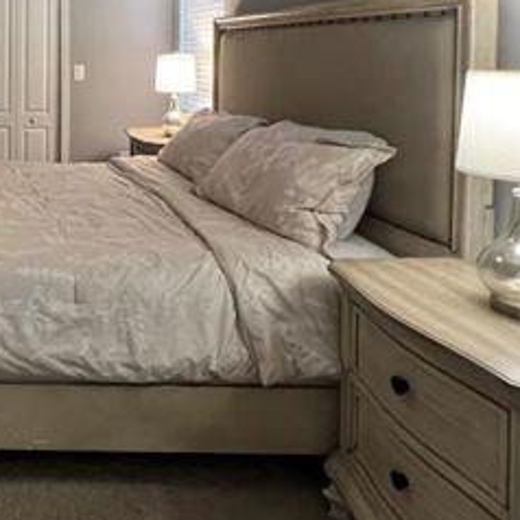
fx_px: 578
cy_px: 79
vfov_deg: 45.1
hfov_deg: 40.6
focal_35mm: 34
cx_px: -29
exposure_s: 1/60
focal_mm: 1.57
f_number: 1.8
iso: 500
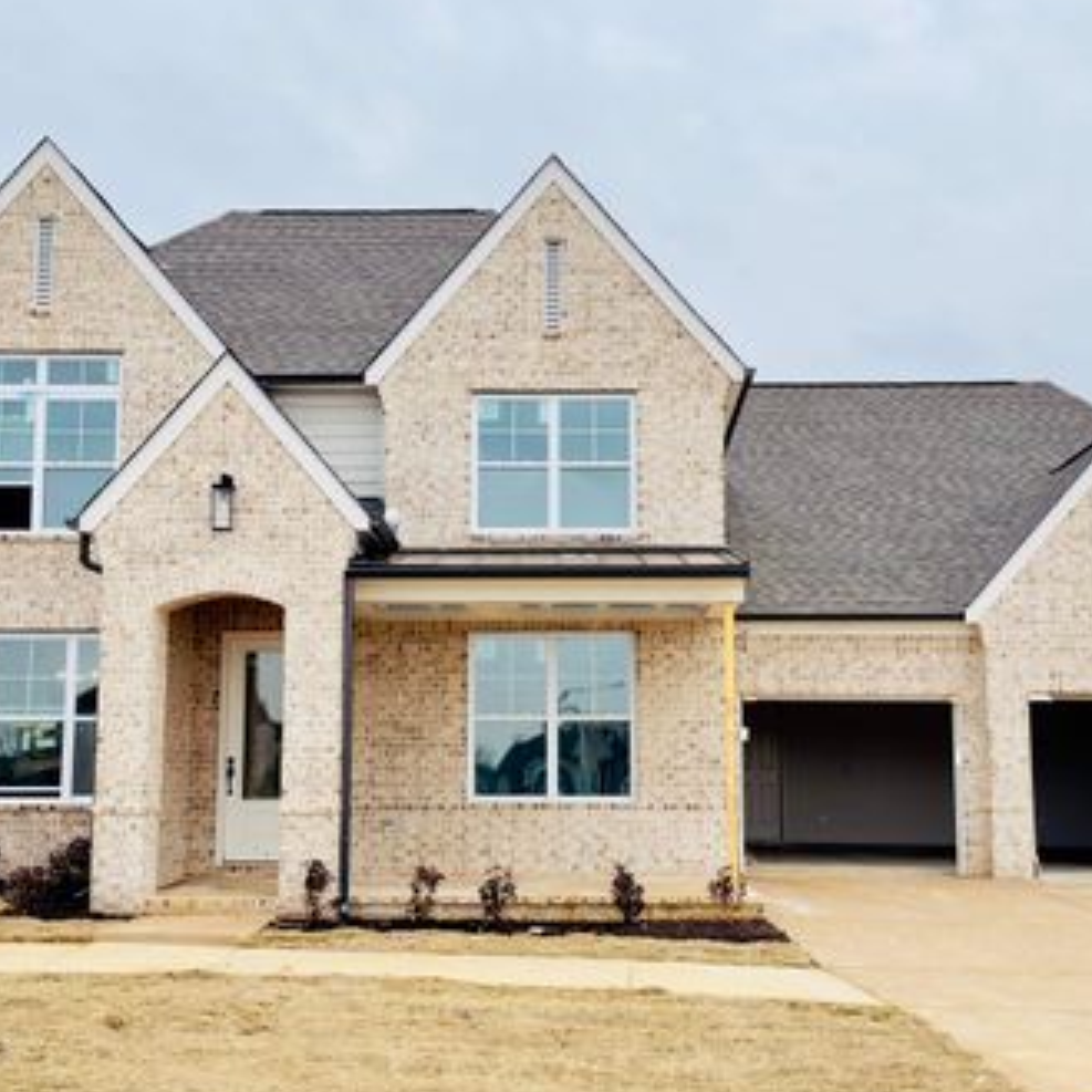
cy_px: 536
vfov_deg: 33.4
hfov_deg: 33.4
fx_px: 1820
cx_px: 524
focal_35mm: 51
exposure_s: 1/584
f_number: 1.78
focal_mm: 6.76
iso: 100
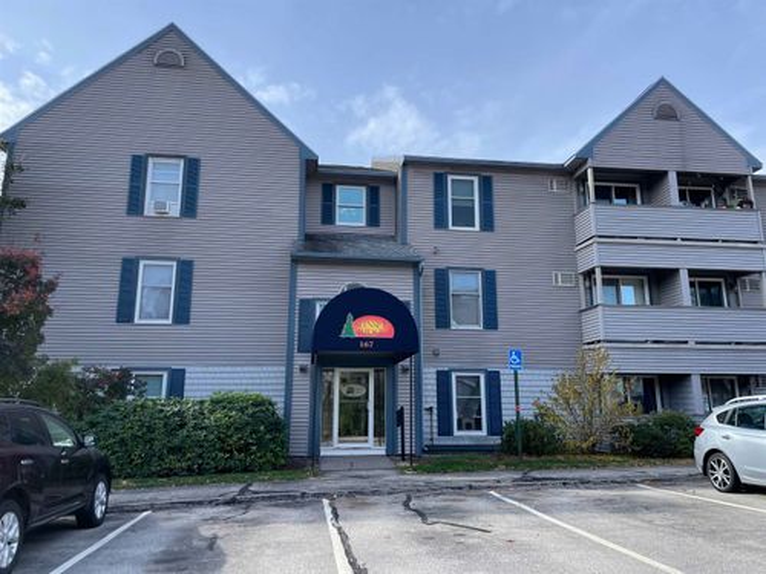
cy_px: 287
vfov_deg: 53.1
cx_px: 383
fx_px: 575
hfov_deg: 67.3
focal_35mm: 26
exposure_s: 1/1276
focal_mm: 4.2
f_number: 1.6
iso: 32
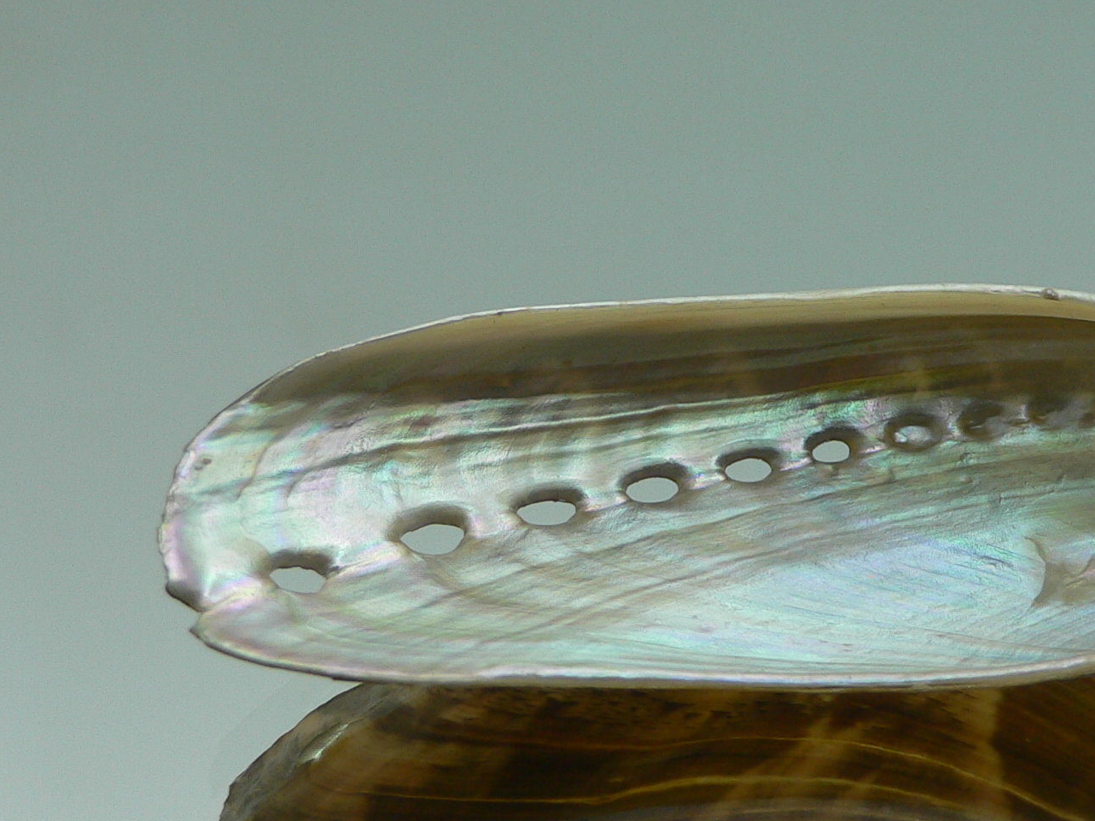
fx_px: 1740
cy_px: 450
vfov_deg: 26.5
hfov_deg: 34.4
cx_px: 776
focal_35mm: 55
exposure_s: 1/100
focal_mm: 4.6
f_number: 2.8
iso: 80
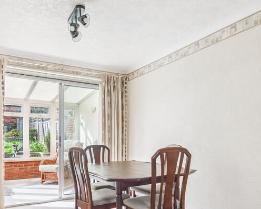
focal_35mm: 31
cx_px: 142
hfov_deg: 57.1
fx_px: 240
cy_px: 142
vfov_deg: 46.3
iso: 100
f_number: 9
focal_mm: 16
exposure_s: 1/30
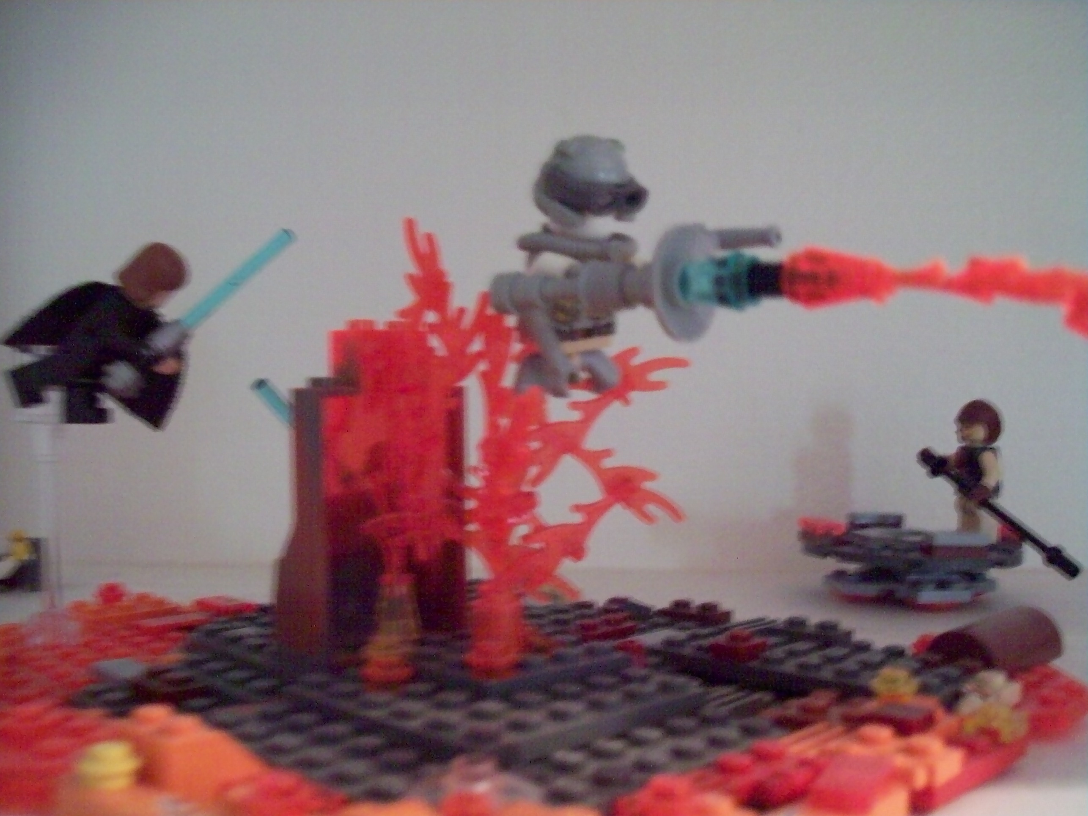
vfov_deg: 39.6
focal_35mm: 36
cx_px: 544
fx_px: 1131
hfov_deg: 51.4
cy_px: 408
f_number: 2.7
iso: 160
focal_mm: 6
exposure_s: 1/4
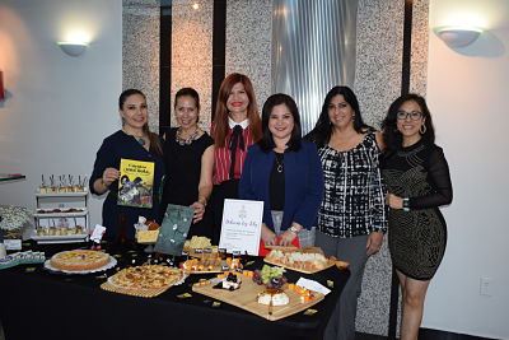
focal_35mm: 36
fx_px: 509
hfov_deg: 53.1
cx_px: 254
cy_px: 170
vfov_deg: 36.9
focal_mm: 24
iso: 800
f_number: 4
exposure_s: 1/60
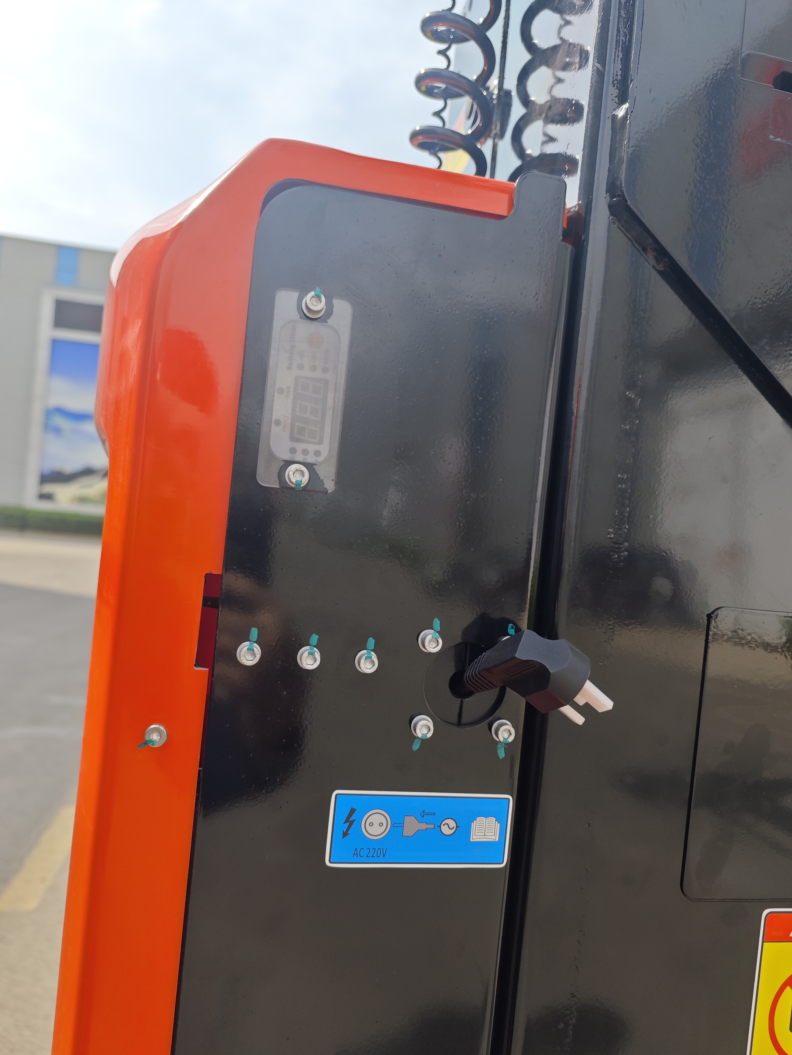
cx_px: 404
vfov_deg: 71.6
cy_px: 531
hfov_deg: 56.8
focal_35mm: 24
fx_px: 732
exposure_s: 1/2056
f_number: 1.9
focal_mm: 8.7
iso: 50
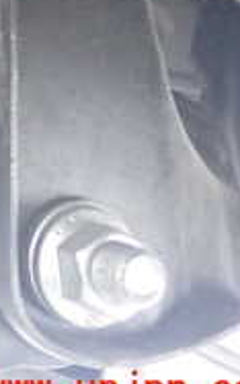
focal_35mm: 109
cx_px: -326
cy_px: -45
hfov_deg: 10.4
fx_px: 1140
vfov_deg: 18.3
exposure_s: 1/125
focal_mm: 5.79
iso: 2000
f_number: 2.4
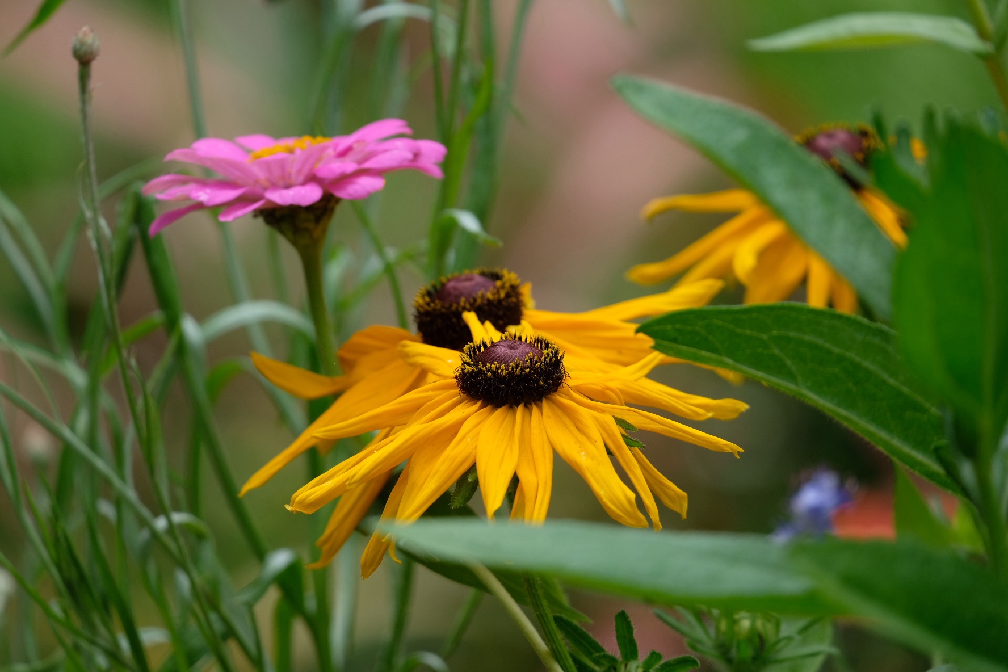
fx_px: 9659
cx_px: 504
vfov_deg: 4.0
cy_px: 336
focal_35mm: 345
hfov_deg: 6.0
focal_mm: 230
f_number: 6.7
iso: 200
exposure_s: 1/280
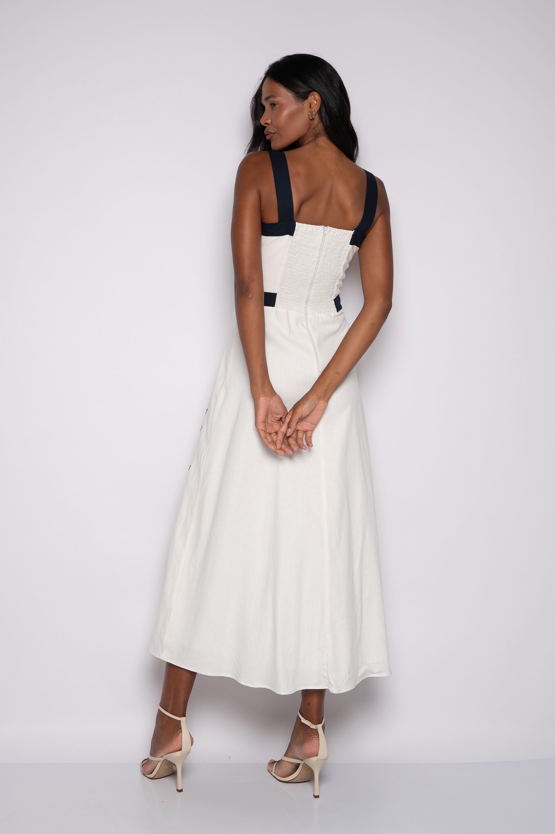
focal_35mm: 46
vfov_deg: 42.8
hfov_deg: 29.2
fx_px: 1065
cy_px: 417
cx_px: 278
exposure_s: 1/160
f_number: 7.1
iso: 200
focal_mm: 46
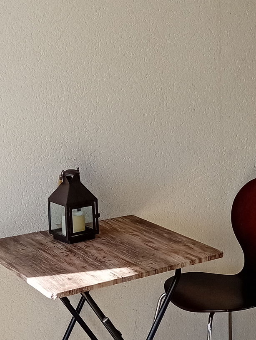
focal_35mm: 73
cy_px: 201
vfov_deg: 26.6
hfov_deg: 19.8
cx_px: 233
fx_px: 719
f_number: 2.8
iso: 125
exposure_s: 1/113
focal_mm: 3.38
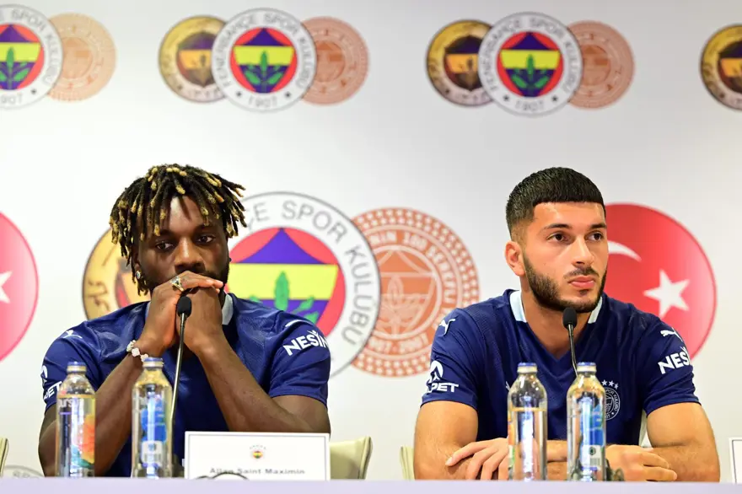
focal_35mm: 132
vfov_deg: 10.4
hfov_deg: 15.5
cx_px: 371
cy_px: 247
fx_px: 2720
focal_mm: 88
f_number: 2.8
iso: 2000
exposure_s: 1/80
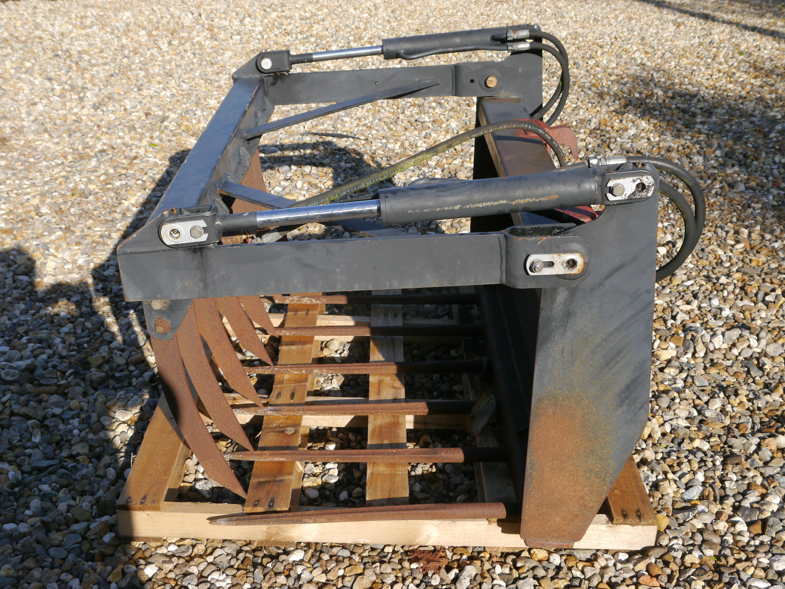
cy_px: 294
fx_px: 1043
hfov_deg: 41.2
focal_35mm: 46
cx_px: 392
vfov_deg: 31.5
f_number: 7.1
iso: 160
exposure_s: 1/320
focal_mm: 23
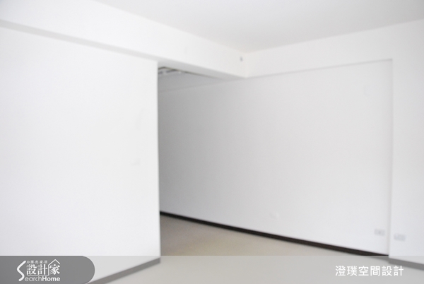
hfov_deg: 67.3
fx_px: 318
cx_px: 212
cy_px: 142
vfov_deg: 48.1
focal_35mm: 27
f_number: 5.6
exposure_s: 1/60
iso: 1600
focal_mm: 18
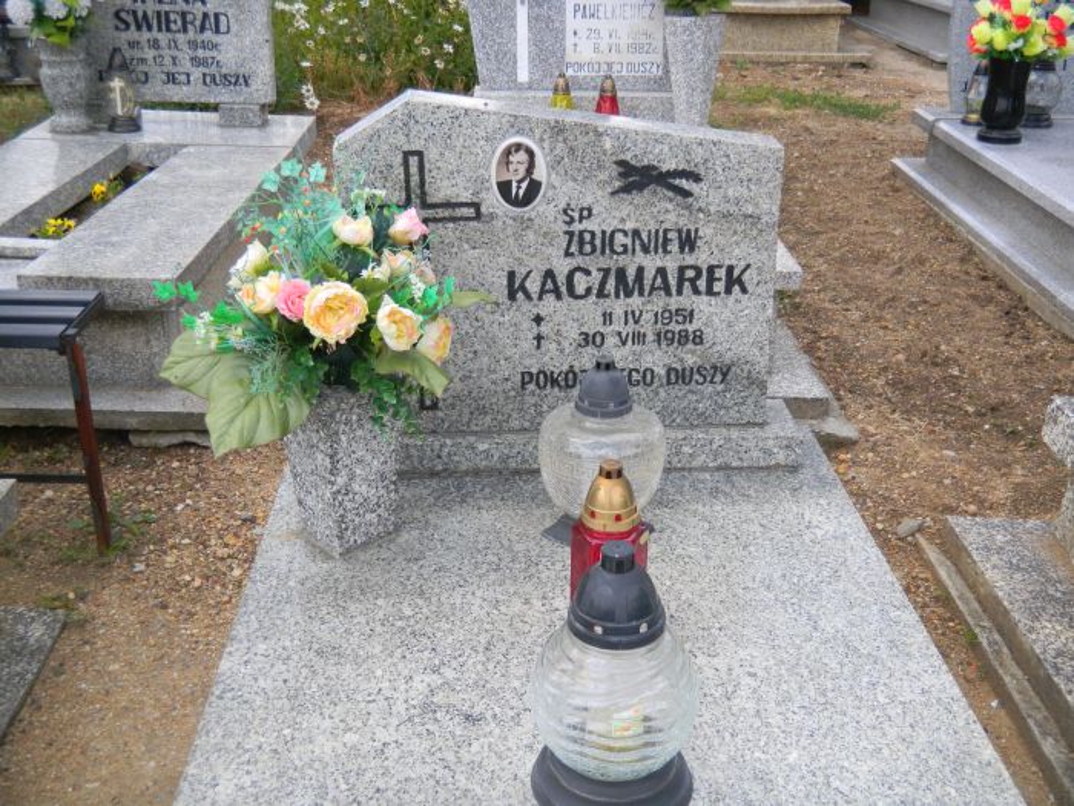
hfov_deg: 49.0
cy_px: 403
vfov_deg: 37.7
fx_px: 1179
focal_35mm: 38
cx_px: 537
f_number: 4
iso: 200
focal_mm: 6.9
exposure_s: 1/484
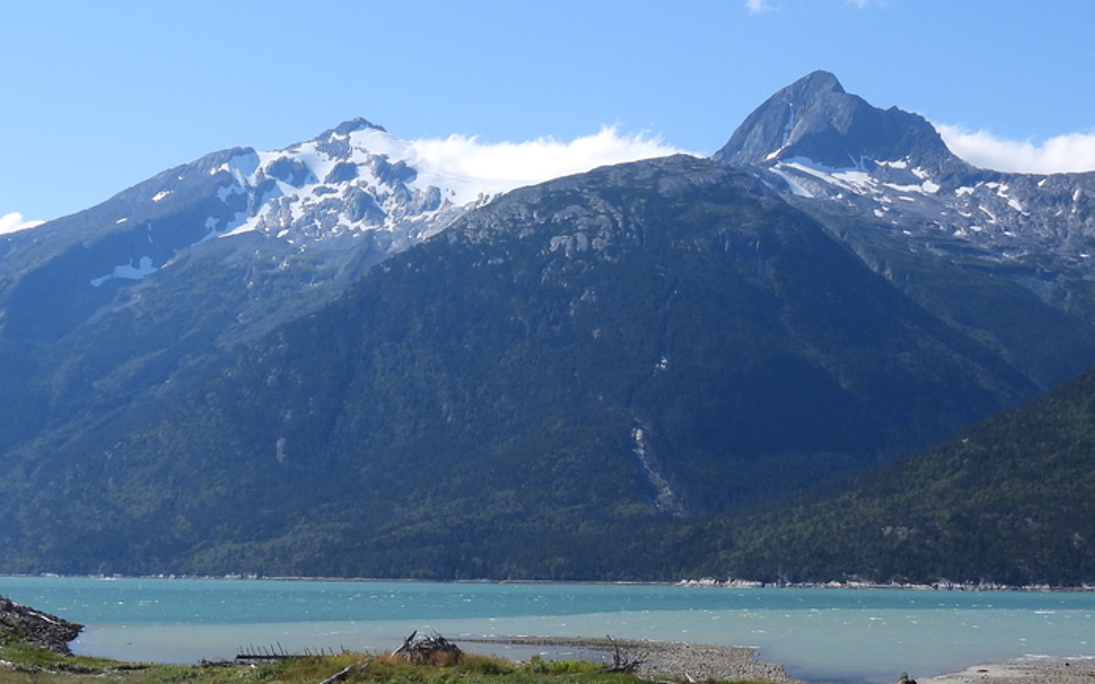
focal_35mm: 78
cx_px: 472
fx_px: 2328
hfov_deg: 26.4
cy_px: 396
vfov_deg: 16.7
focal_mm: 7.1
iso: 100
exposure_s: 1/1600
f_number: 3.2
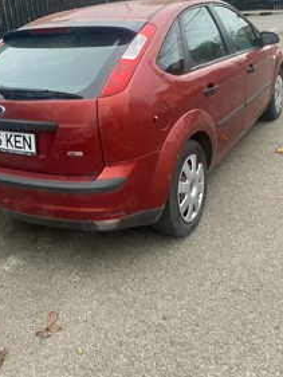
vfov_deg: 49.6
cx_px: 121
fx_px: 403
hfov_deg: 38.6
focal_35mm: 37
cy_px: 140
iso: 160
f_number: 1.8
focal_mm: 4.25
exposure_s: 1/60
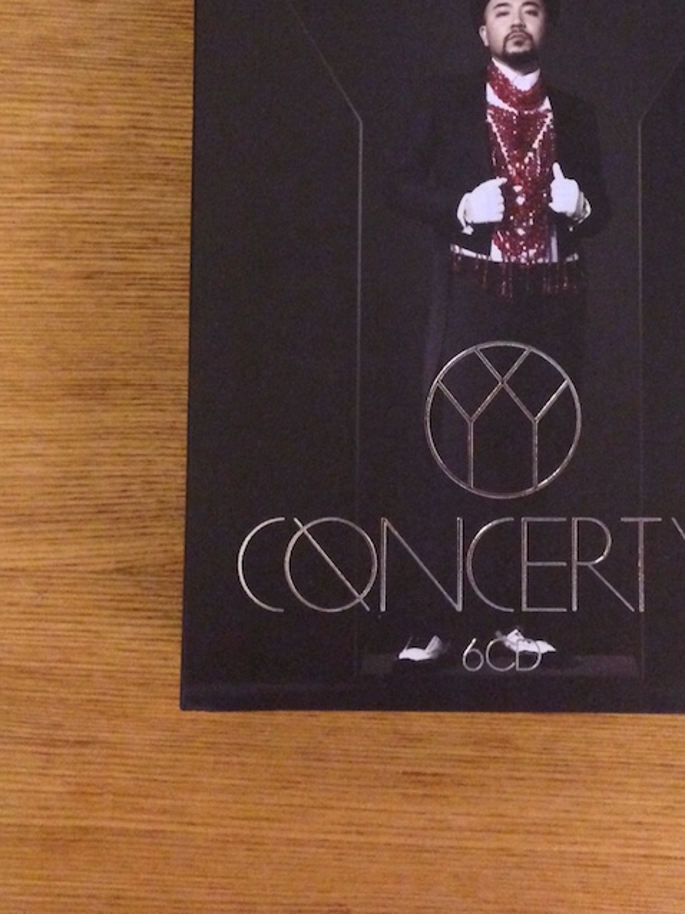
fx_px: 1399
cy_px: 248
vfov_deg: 35.5
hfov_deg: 27.1
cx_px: 520
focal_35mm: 53
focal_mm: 4.12
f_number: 2.4
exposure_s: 1/15
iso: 800
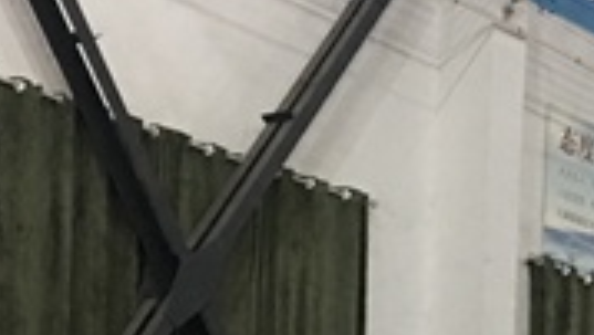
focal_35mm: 106
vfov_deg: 10.4
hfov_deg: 20.1
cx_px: 388
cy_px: 710
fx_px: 1671
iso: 160
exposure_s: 1/4
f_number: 2.2
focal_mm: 4.15
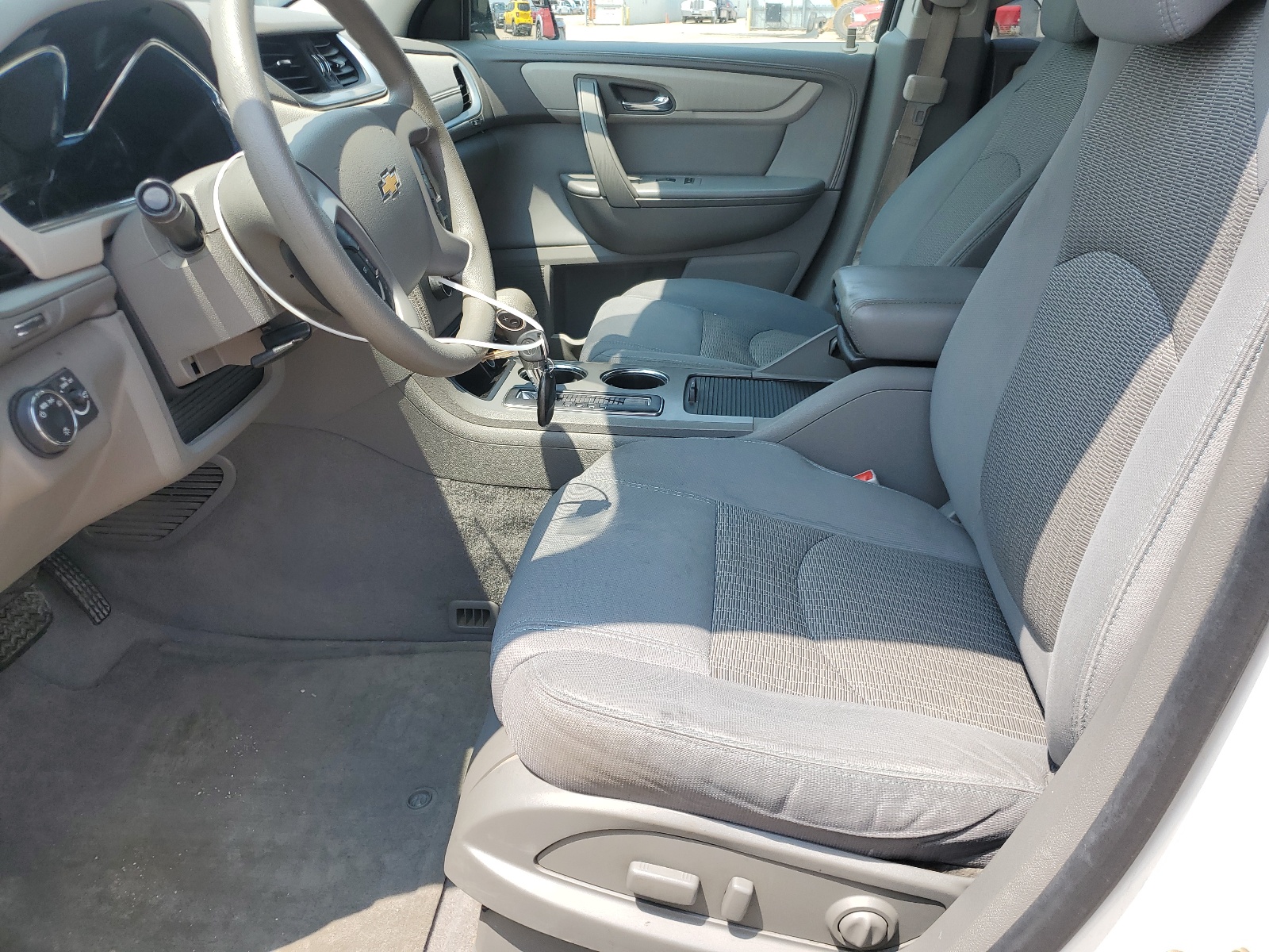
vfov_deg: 53.1
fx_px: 953
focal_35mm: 26
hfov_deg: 67.3
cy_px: 476
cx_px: 634
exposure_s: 1/769
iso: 50
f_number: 1.5
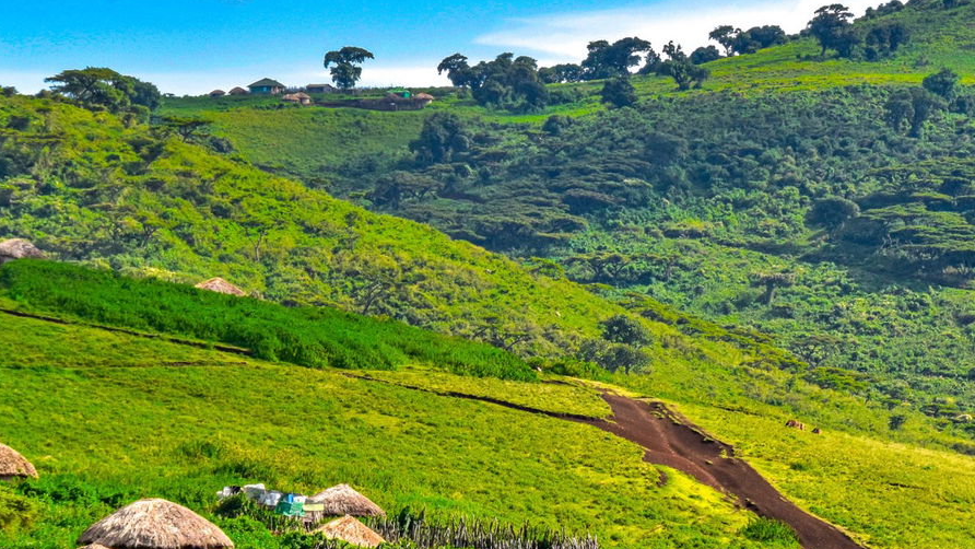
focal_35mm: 231
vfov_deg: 5.3
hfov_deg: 9.3
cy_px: 420
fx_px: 5973
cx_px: 678
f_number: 10
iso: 400
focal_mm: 82
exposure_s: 1/320
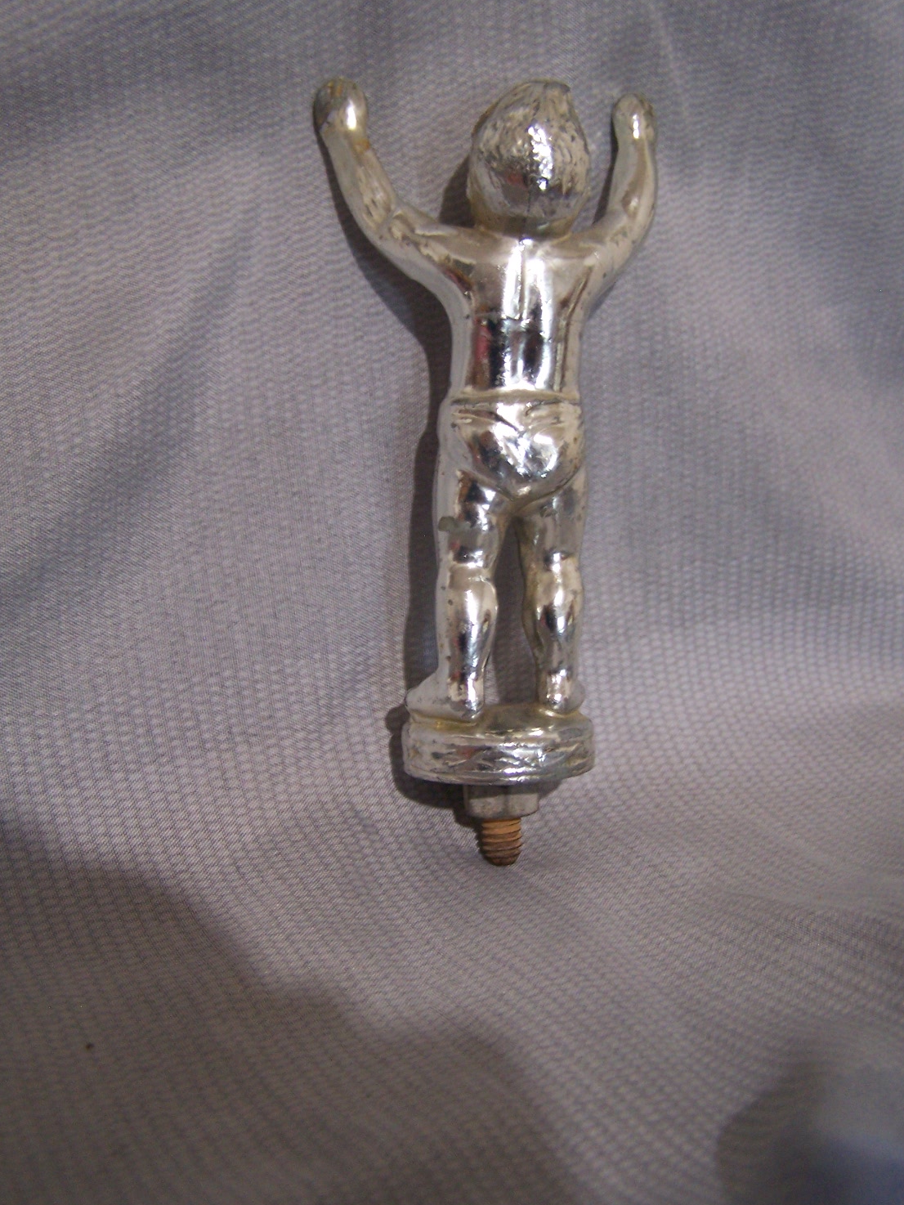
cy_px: 589
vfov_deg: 46.8
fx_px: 1392
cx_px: 463
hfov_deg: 36.0
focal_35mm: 40
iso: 140
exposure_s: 1/8
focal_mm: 6.3
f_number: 2.8
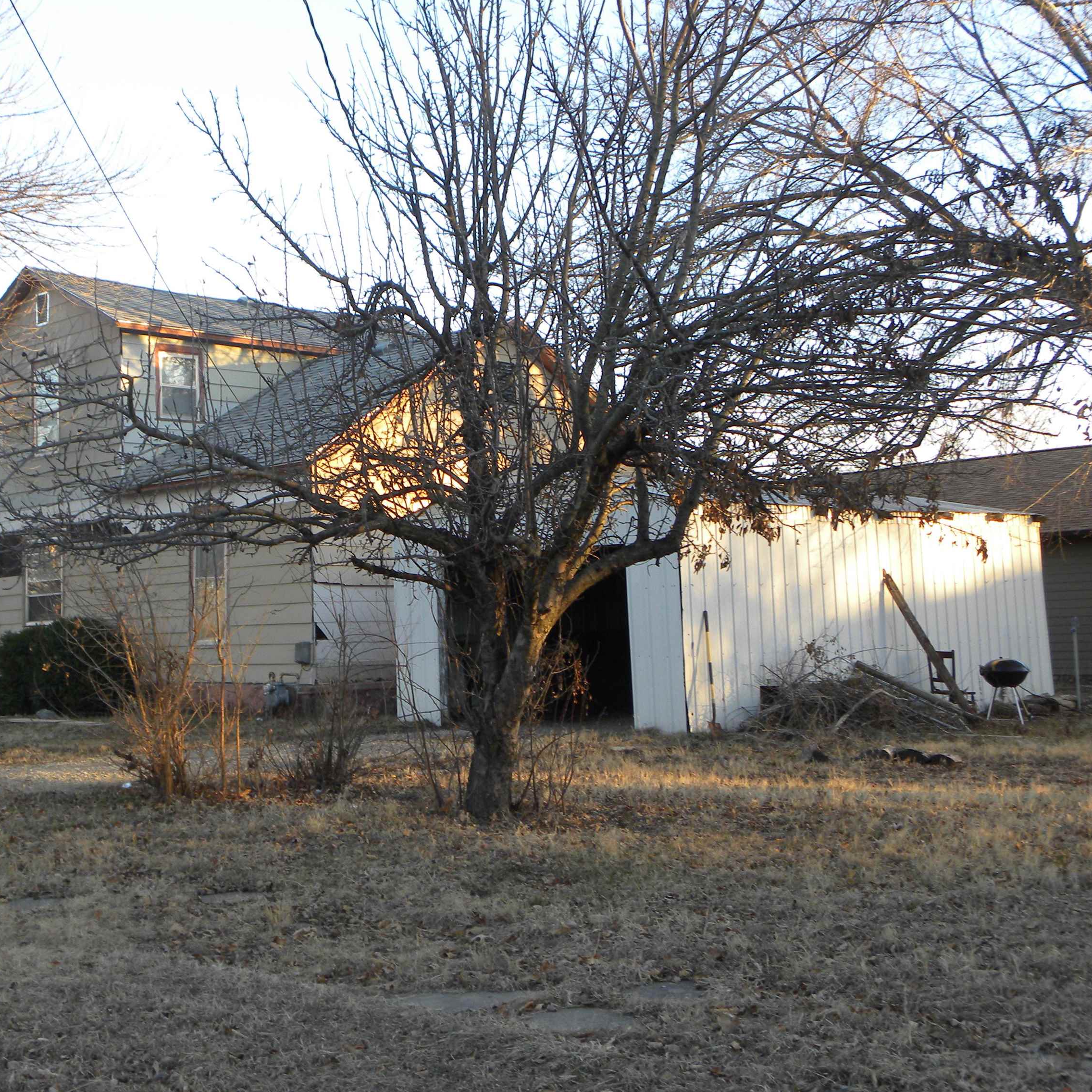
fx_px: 1749
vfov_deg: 34.7
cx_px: 356
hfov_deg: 34.3
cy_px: 544
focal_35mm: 49
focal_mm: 7.3
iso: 75
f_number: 3.2
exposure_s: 1/68.8
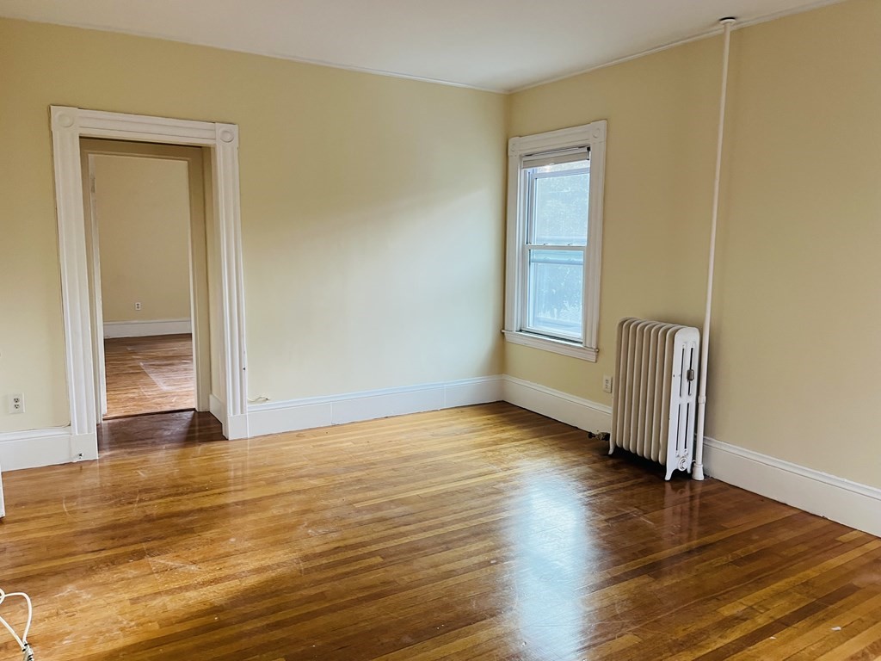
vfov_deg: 53.1
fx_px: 662
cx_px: 440
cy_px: 330
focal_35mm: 26
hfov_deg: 67.3
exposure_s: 1/60
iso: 100
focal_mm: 5.1
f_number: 1.6
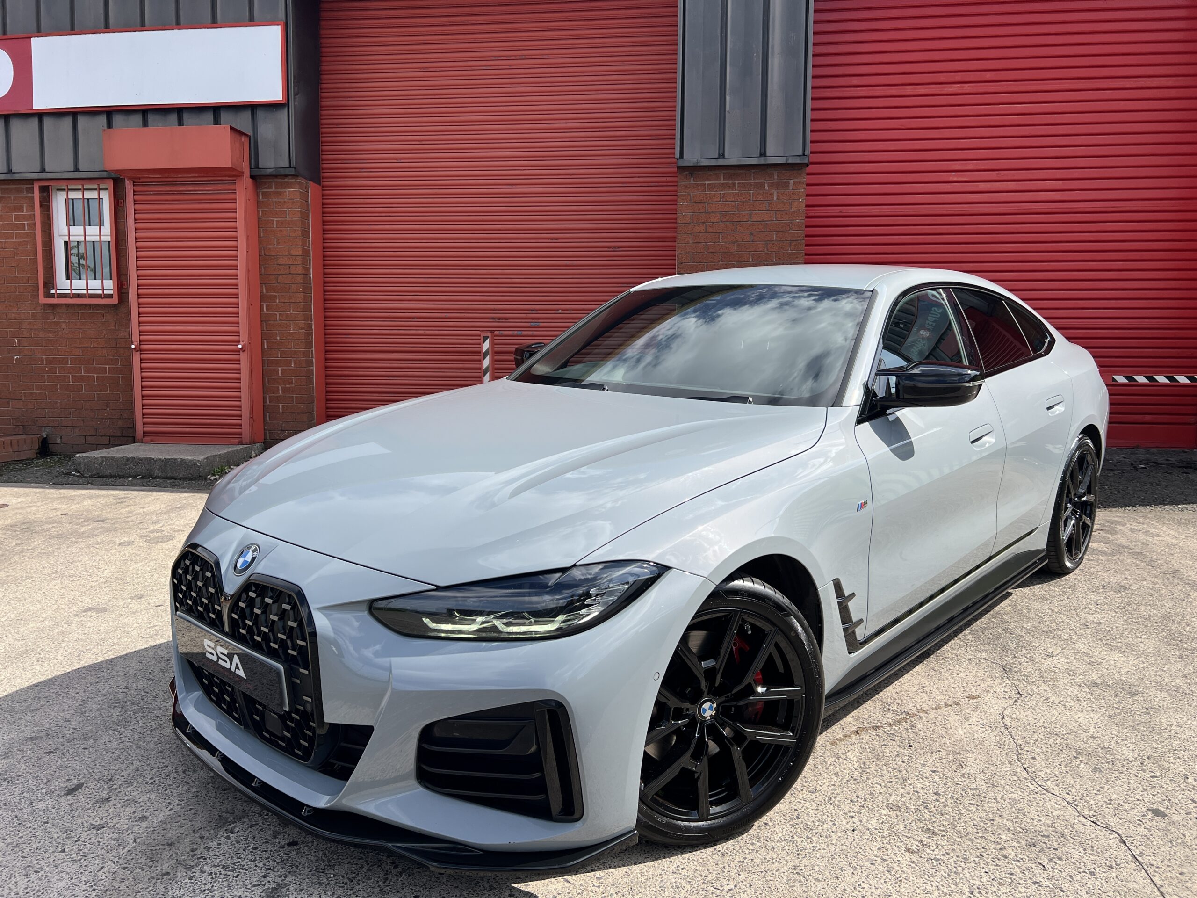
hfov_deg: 67.3
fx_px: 899
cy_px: 449
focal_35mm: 26
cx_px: 598
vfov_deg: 53.1
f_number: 1.5
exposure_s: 1/3077
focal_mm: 5.7
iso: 50
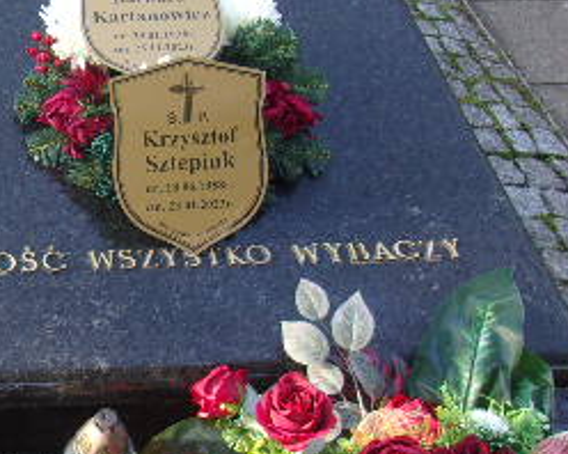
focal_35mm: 68
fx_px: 1142
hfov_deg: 25.9
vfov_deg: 22.3
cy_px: 140
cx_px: -55
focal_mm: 4.9
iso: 80
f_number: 3
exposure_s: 1/75
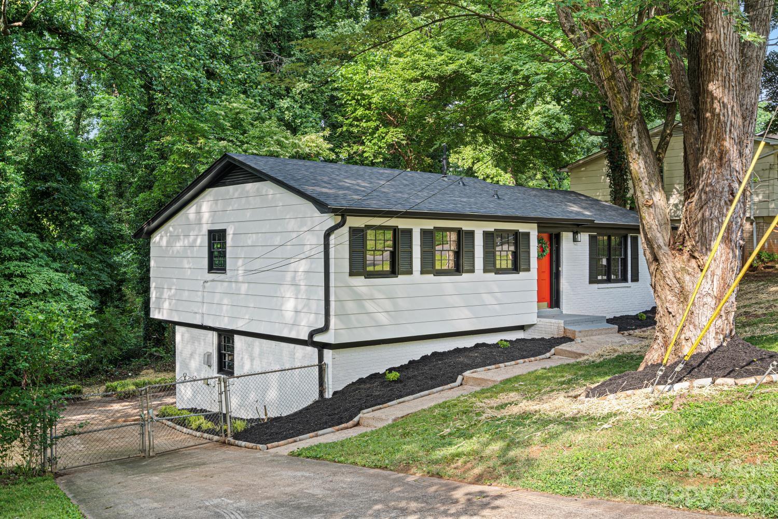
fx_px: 756
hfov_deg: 54.4
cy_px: 260
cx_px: 389
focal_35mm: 35
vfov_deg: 37.9
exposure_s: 1/13
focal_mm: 35
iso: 200
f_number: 8
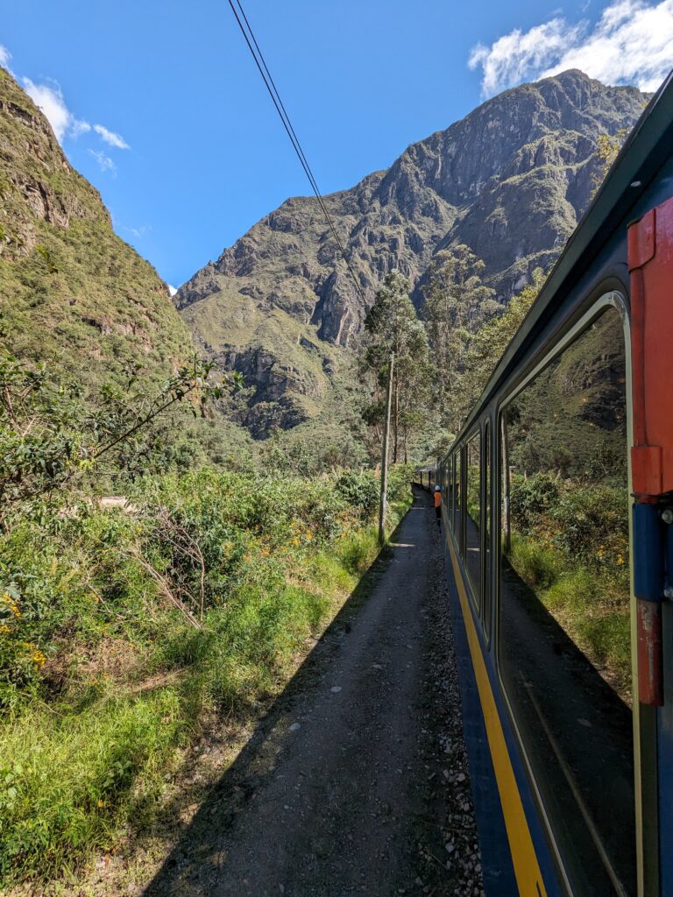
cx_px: 336
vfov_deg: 94.5
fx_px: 415
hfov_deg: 78.1
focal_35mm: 16
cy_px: 448
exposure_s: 1/822
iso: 35
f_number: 2.2
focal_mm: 2.35
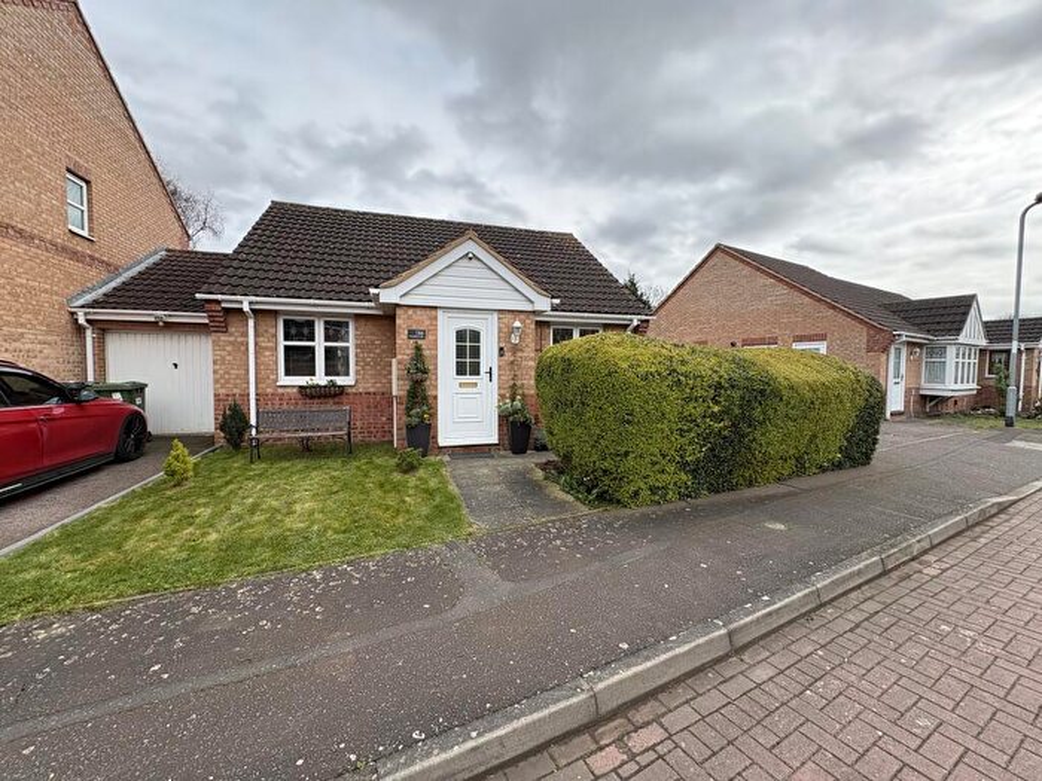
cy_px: 390
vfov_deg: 85.7
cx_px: 521
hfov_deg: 102.1
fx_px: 421
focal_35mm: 14
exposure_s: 1/879
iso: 64
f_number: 2.2
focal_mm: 2.22
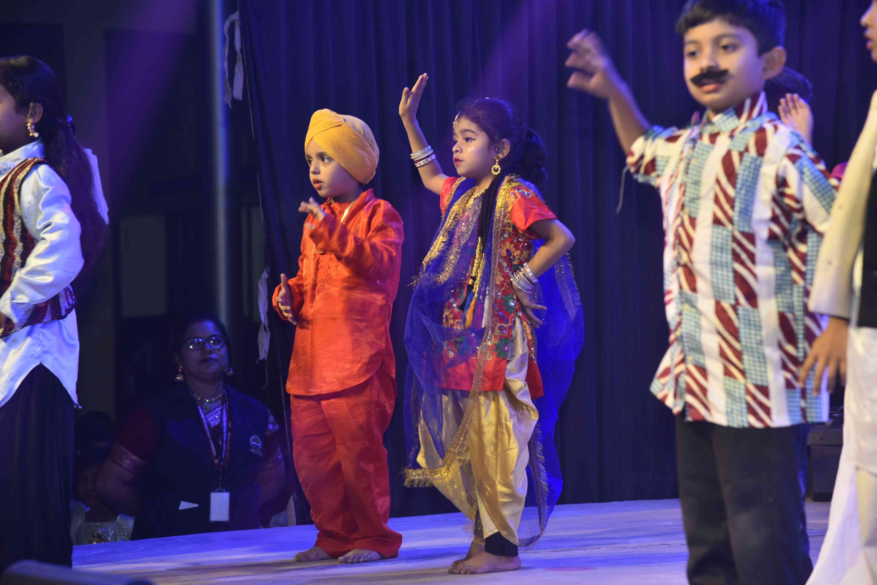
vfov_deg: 12.5
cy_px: 292
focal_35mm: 110
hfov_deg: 18.6
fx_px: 2680
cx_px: 438
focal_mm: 110
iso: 320
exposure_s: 1/125
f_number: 5
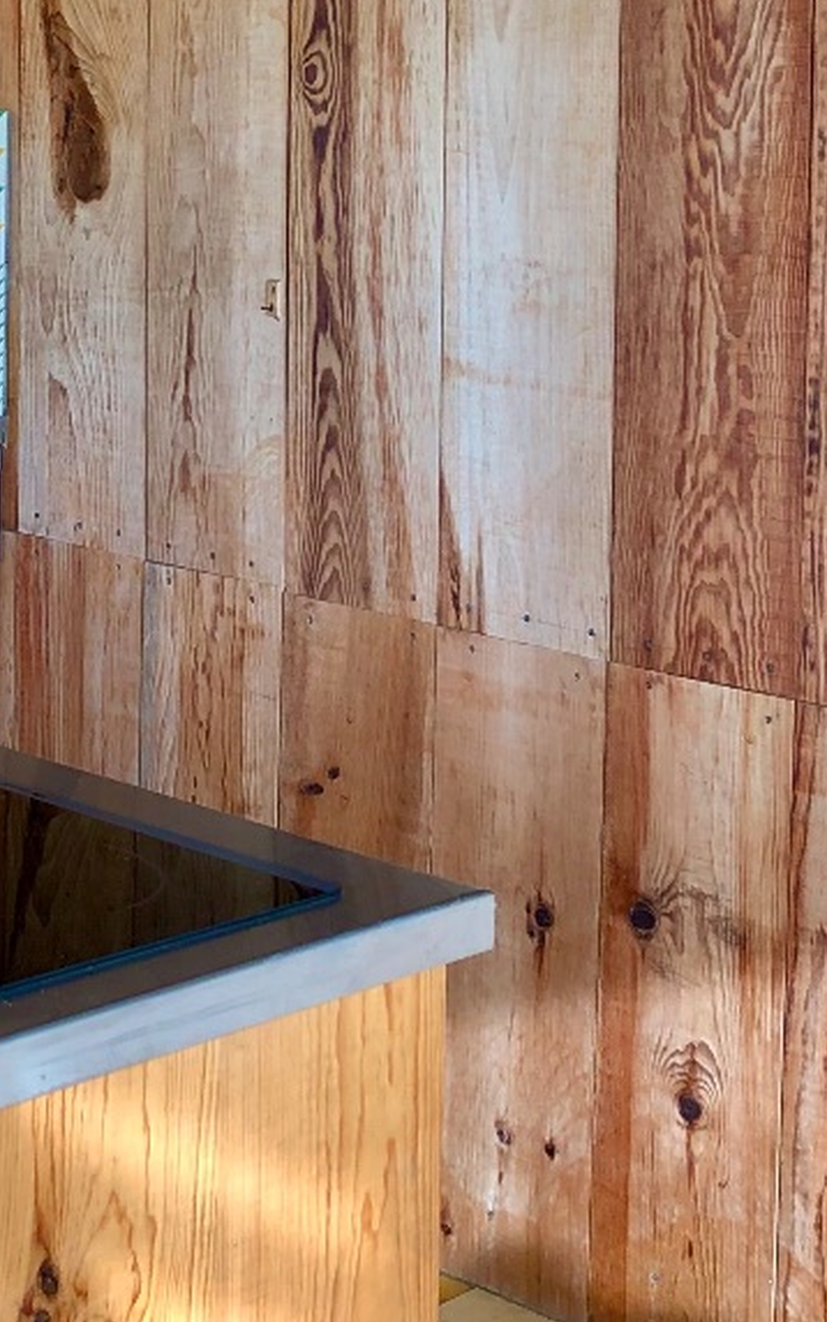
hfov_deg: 15.2
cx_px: -136
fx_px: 2990
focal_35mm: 83
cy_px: 139
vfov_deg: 24.2
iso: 25
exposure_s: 1/33
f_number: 1.8
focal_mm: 4
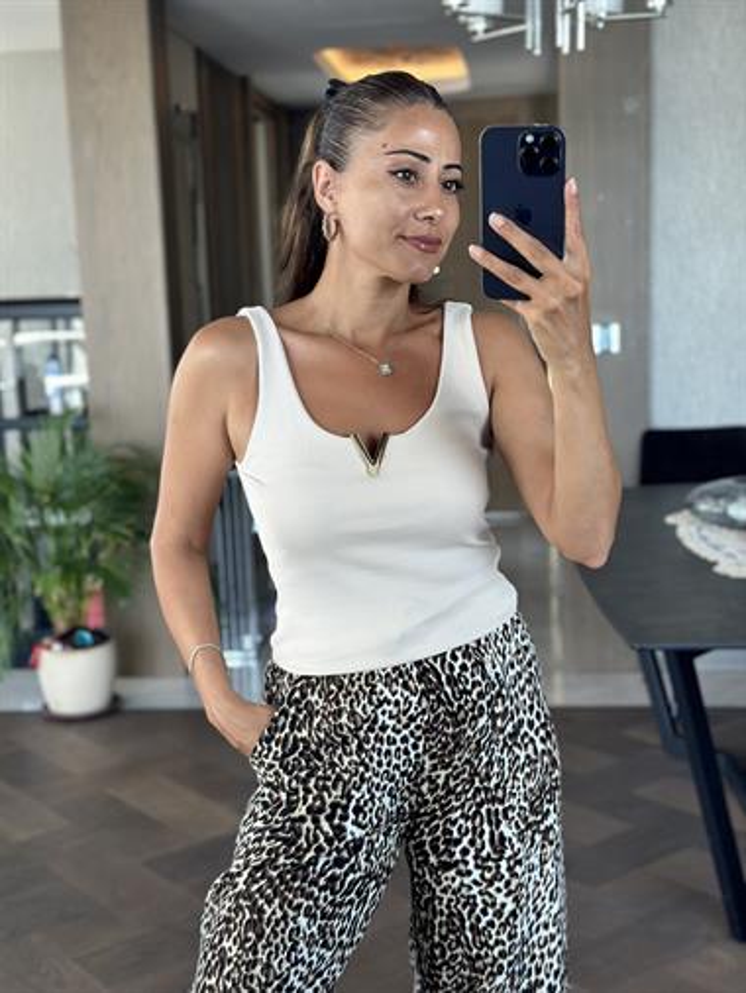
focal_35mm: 48
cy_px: 496
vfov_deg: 39.6
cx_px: 373
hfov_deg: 30.3
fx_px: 1378
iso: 125
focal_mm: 6.86
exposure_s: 1/75
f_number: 1.78
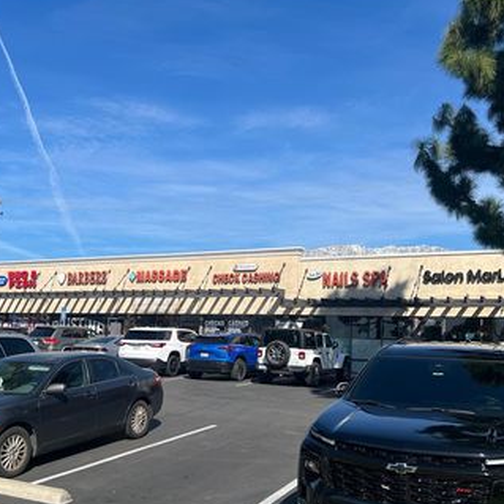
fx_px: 593
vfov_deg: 46.0
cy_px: 279
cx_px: 220
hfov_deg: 45.9
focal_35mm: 36
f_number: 1.5
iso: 50
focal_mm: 5.7
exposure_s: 1/5076
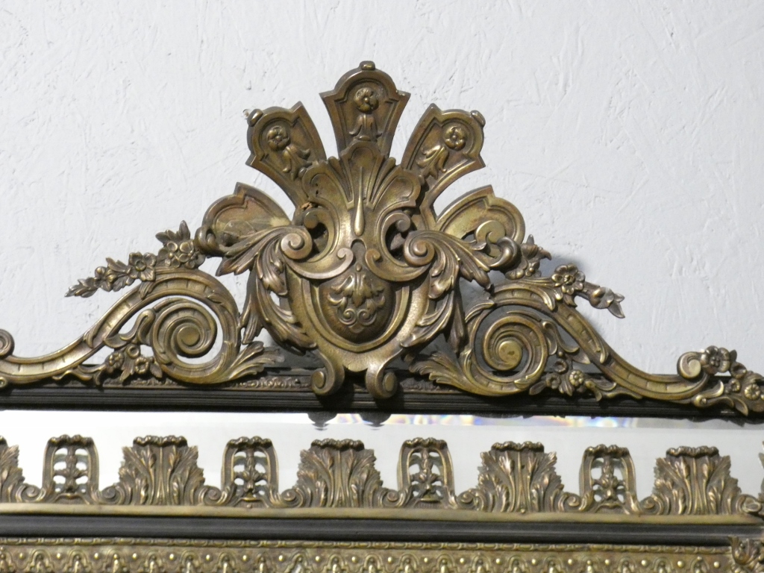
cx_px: 382
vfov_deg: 7.0
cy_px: 286
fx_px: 4657
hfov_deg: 9.4
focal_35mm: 211
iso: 1600
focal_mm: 37.8
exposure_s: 1/60
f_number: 5.5
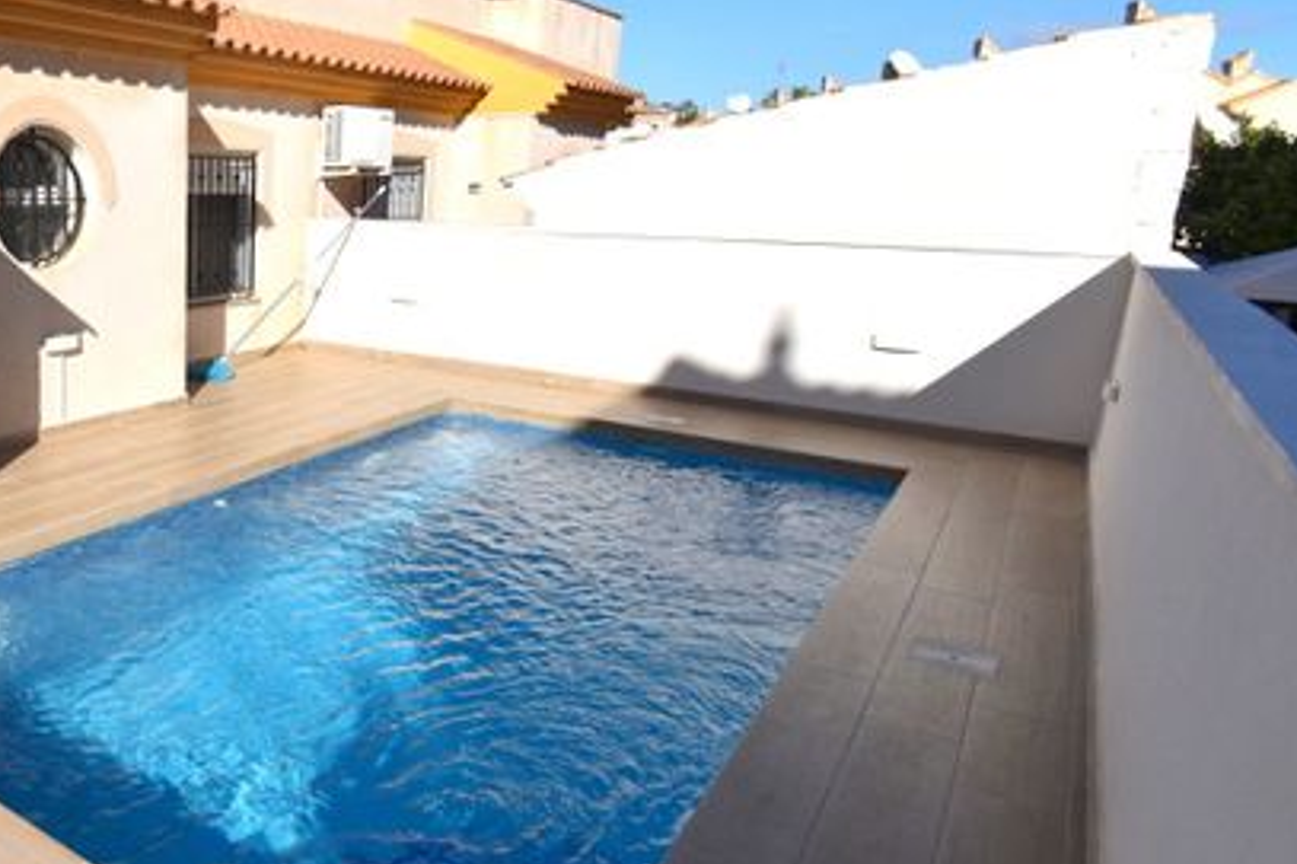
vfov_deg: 49.5
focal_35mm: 26
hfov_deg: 61.2
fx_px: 936
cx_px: 190
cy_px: 440
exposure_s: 1/400
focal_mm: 10
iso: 100
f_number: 10
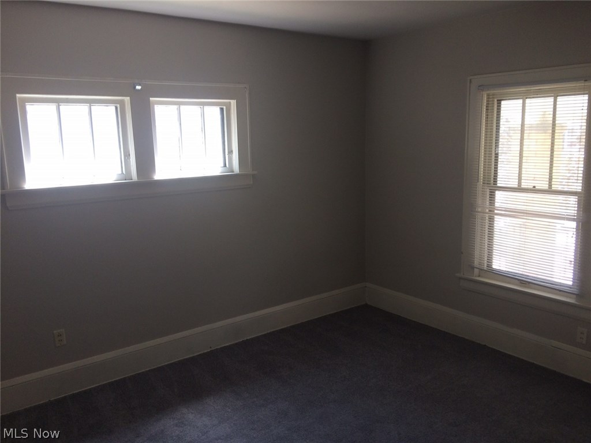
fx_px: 495
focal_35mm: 29
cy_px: 222
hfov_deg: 61.7
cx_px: 296
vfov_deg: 48.2
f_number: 2.2
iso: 50
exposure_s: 1/60
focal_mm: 4.15
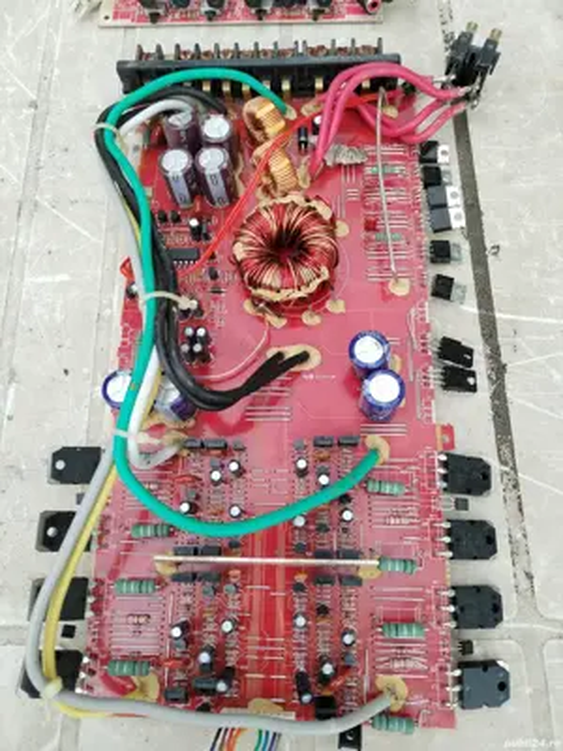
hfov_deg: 53.1
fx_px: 564
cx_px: 282
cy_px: 376
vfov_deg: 67.3
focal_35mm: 26
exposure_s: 1/233
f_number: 1.8
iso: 100
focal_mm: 4.75
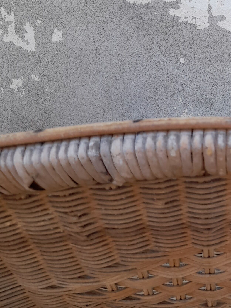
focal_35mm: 60
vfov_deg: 32.0
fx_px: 534
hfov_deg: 23.3
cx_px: 239
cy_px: 107
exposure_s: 1/100
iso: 20
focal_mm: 4.6
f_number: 2
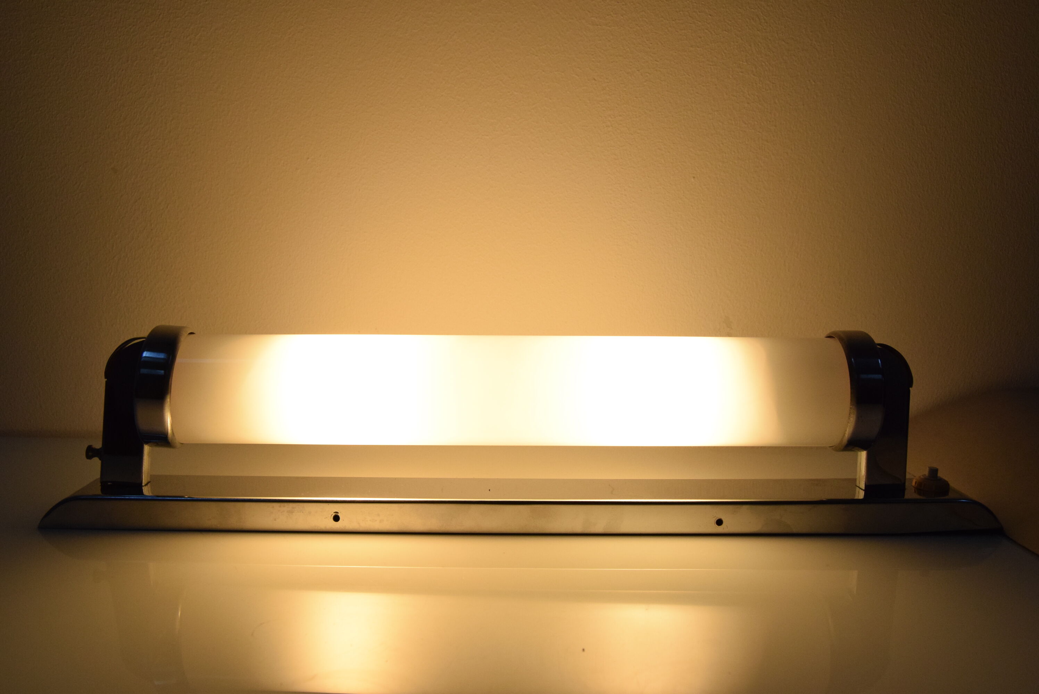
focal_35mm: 33
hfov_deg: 57.2
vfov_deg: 40.0
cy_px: 347
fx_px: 953
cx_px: 520
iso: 1600
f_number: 7.1
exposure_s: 1/200
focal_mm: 22
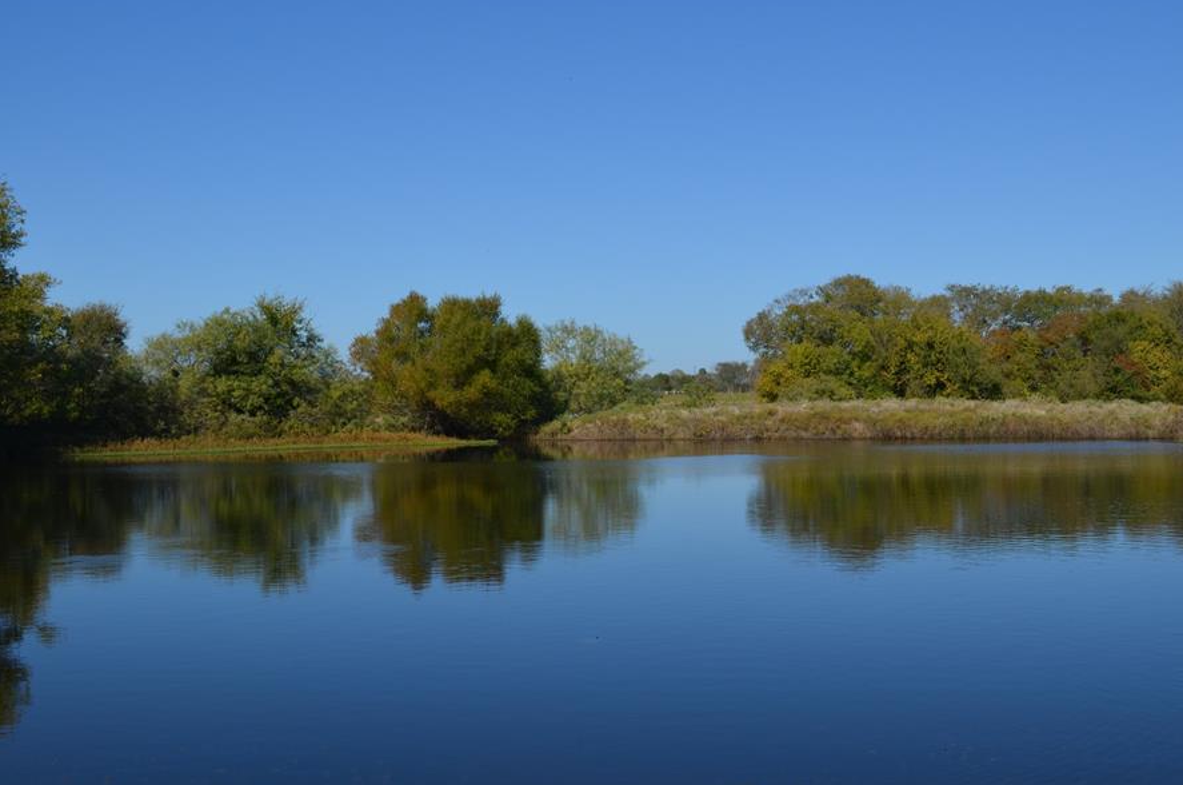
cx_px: 618
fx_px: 1476
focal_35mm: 45
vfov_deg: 29.8
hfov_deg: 43.7
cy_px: 395
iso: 100
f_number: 8
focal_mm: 26
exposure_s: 1/250
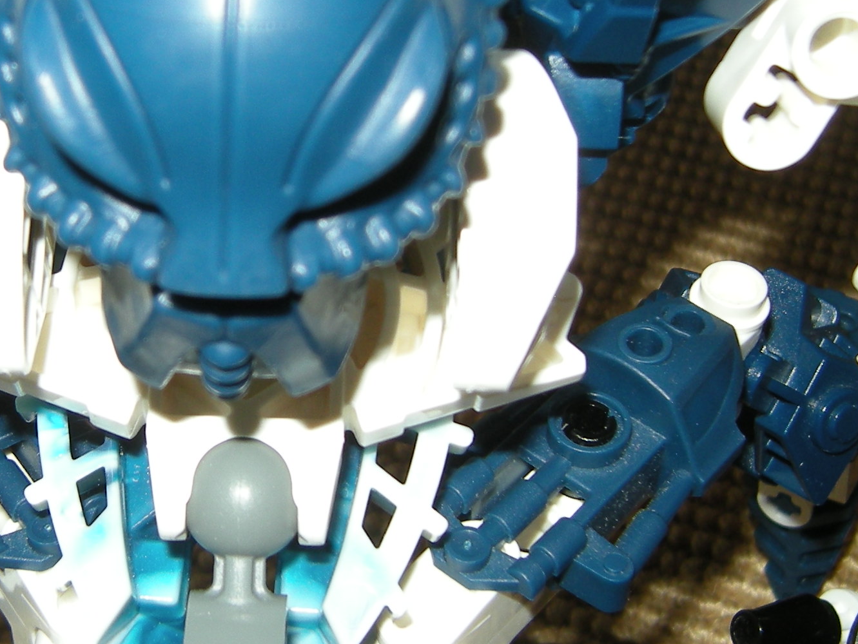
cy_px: 262
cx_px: 201
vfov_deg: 19.4
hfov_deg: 25.3
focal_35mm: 76
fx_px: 1884
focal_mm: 5.3
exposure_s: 1/60
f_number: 2.9
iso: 64
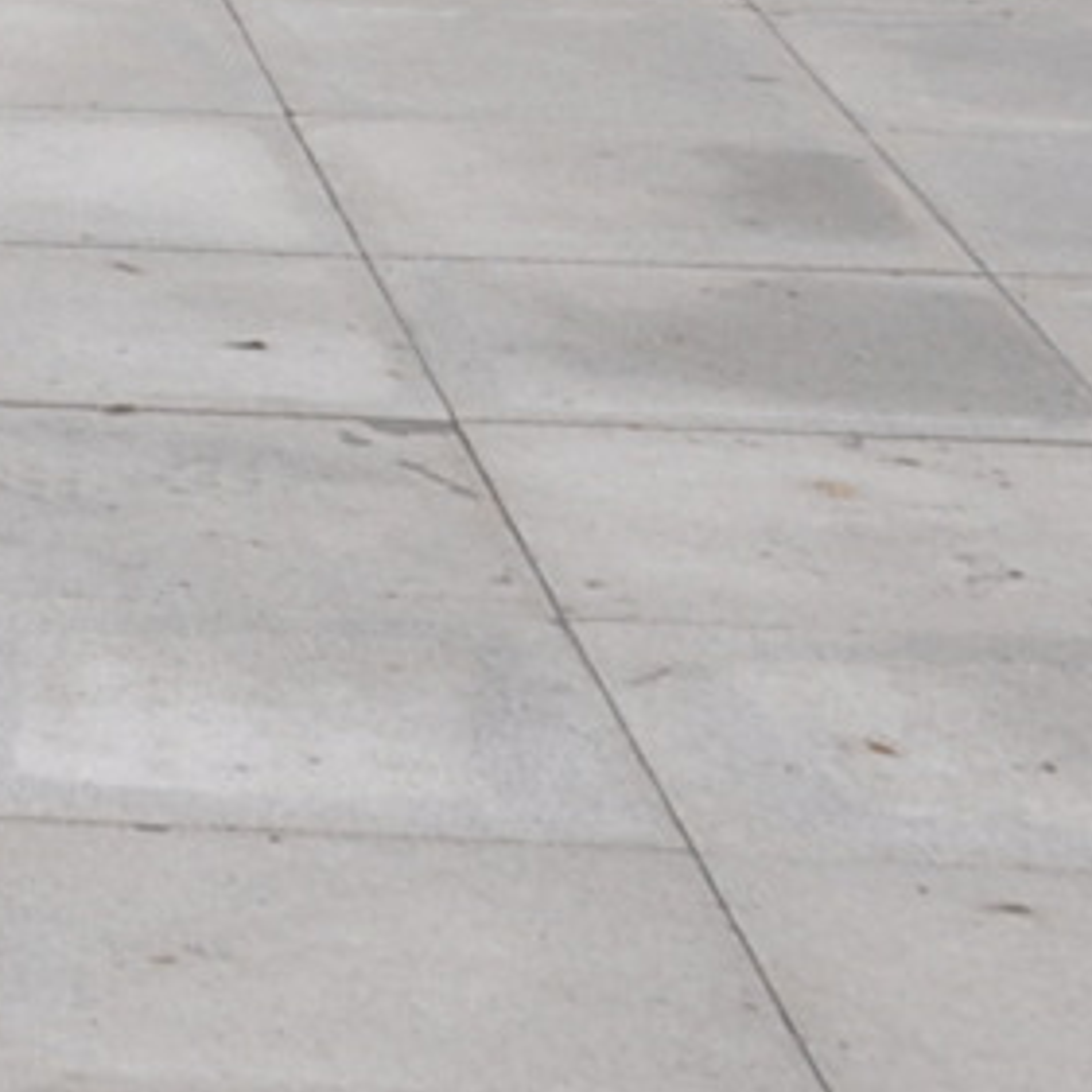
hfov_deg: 7.4
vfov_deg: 8.1
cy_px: -1205
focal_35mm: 204
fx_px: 7289
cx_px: -2421
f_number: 8
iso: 200
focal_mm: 21
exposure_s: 1/60
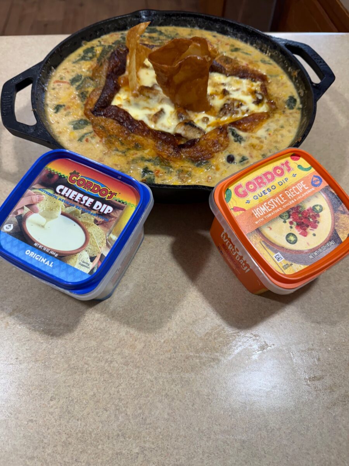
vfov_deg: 71.6
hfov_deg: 56.8
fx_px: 323
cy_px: 233
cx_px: 174
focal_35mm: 24
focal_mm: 6.76
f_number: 1.78
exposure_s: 1/120
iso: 160
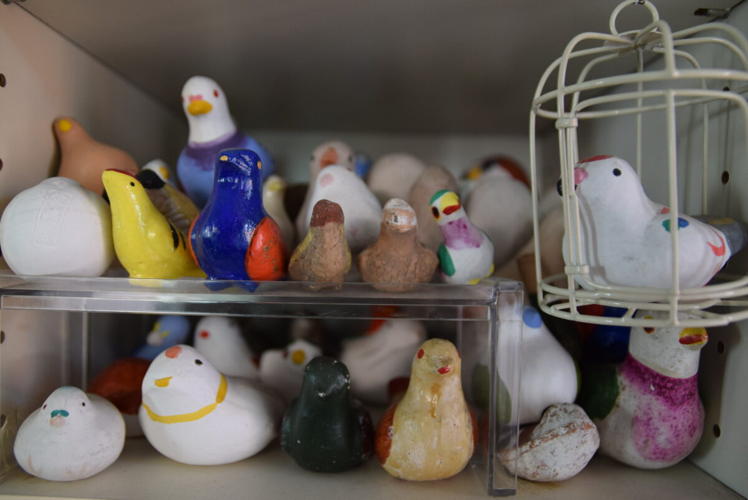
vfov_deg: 43.7
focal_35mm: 30
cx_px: 374
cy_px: 250
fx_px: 624
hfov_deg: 61.9
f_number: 2.8
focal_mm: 20
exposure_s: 1/125
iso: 800
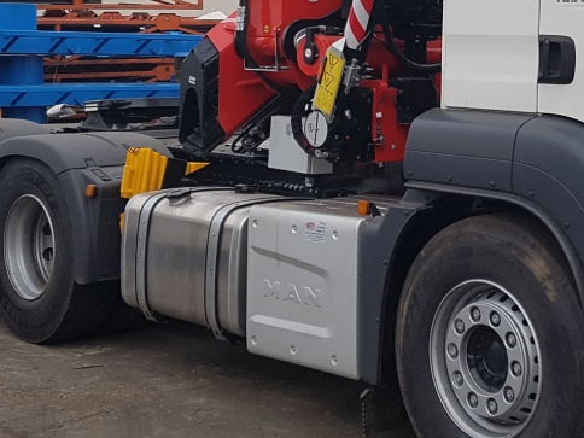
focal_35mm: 55
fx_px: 928
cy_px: 63
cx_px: 492
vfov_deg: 25.9
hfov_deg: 33.6
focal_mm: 4.2
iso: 50
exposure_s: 1/730
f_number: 1.7
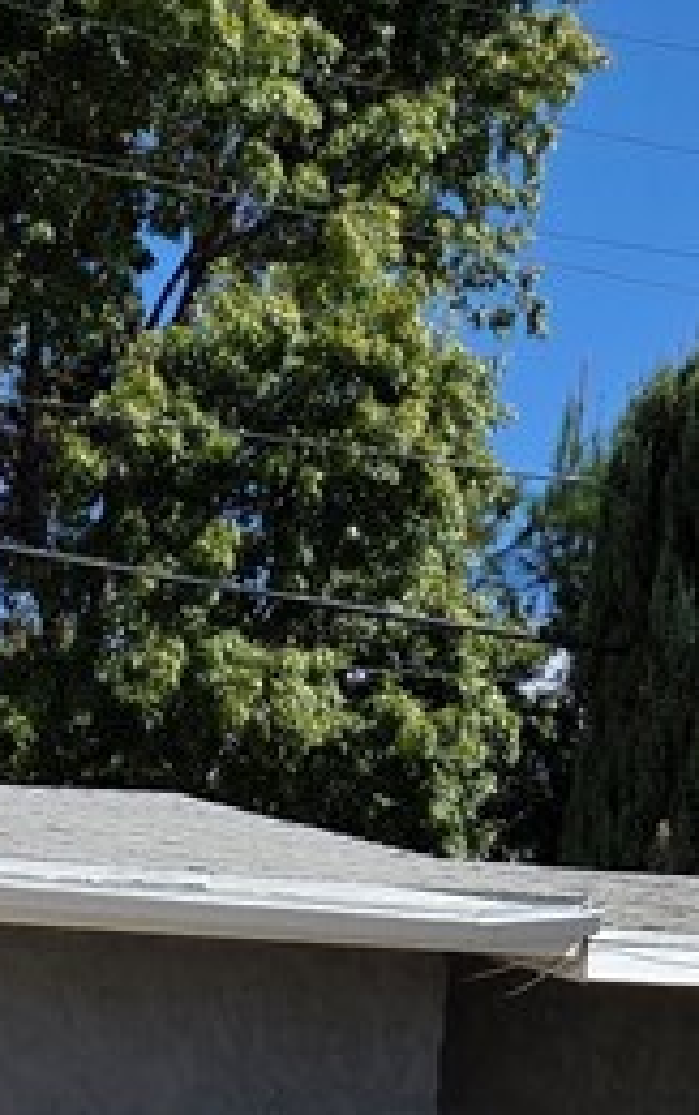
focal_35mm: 96
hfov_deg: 13.4
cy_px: 1775
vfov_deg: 18.6
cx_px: -56
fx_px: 2920
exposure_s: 1/5004
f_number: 1.8
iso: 80
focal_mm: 5.4
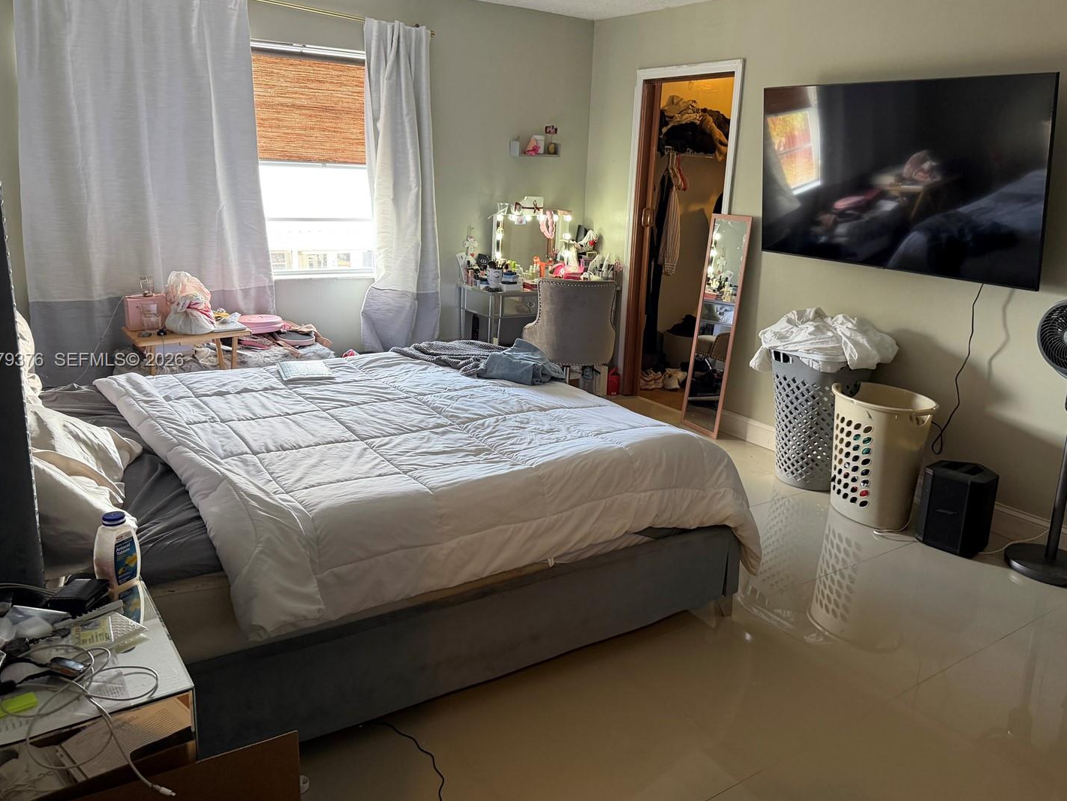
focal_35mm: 27
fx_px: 832
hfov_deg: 65.3
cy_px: 361
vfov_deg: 51.3
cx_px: 551
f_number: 1.78
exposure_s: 1/60
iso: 250
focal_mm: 6.76
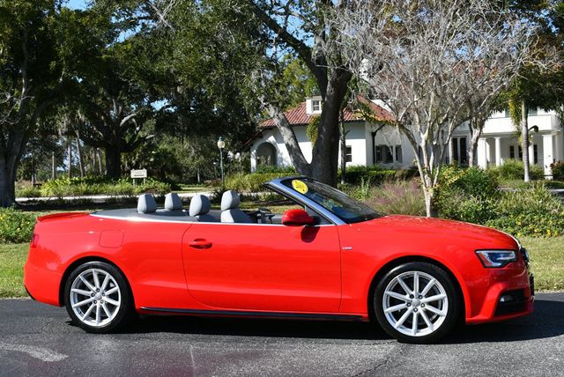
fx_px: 815
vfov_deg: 26.0
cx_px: 282
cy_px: 188
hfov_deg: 38.2
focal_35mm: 52
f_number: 8
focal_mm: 26
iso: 110
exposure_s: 1/250
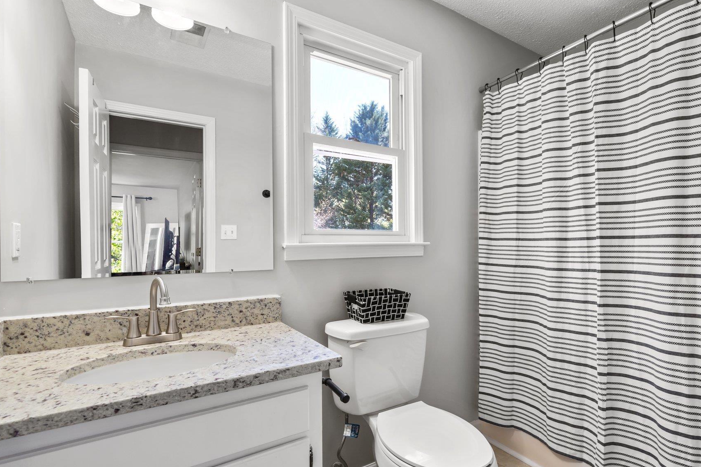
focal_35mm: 18
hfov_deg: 89.4
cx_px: 402
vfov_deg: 67.3
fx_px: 350
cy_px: 248
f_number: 8
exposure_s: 1/20
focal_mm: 15
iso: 320
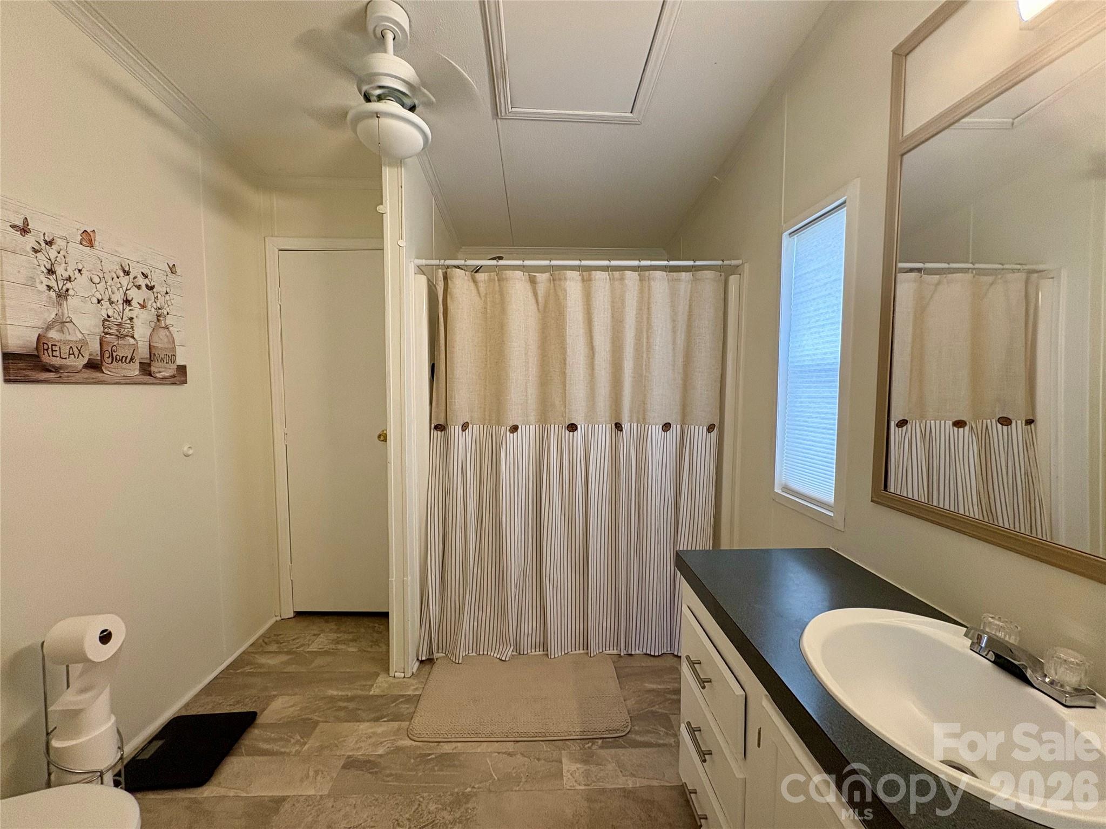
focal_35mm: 14
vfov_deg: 85.7
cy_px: 414
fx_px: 447
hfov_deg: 102.1
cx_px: 553
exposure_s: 1/60
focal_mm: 2.22
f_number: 2.2
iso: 160
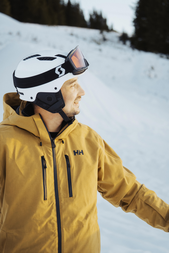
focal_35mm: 73
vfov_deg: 27.7
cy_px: 126
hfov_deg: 18.7
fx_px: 514
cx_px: 84
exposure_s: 1/2000
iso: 4000
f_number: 4.5
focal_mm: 73
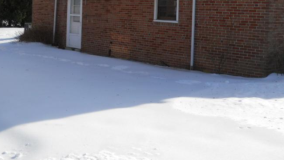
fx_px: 414
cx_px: 108
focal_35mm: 55
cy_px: -2
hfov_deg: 37.6
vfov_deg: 21.0
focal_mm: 5.7
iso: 80
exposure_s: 1/320
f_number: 5.6
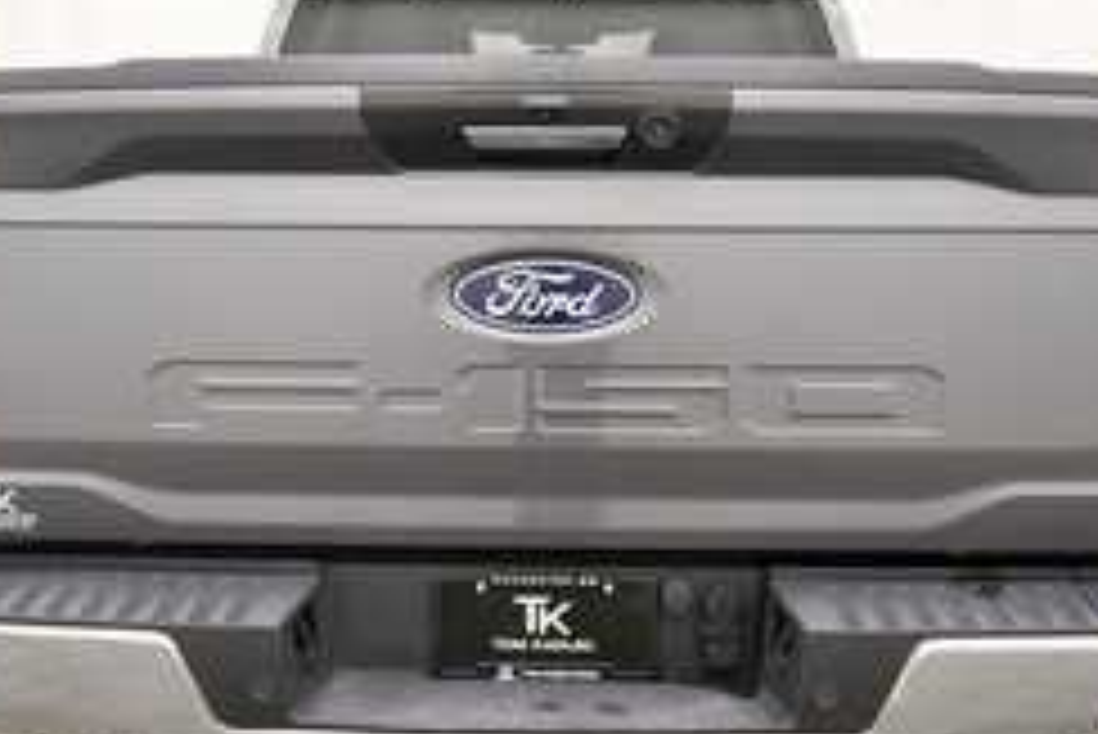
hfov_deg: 53.1
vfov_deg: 36.9
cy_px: 358
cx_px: 549
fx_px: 1099
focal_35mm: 36
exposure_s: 1/125
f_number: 5.3
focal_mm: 15
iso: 1250
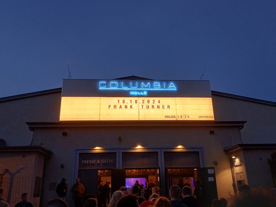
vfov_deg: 45.4
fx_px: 247
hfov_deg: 58.3
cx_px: 146
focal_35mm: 31
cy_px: 95
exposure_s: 1/33
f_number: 1.8
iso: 250
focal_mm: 3.98
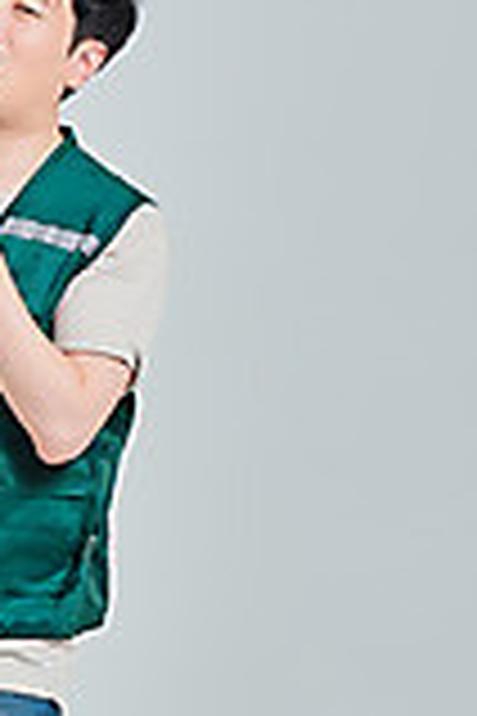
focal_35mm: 189
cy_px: 464
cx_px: -106
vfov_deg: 10.9
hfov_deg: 7.2
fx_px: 3756
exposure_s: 1/125
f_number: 14
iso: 100
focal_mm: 75
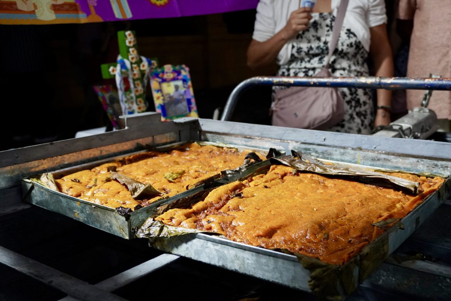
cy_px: 150
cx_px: 226
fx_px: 470
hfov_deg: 51.3
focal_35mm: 38
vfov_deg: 35.5
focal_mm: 25
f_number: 4.5
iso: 2000
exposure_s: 1/160
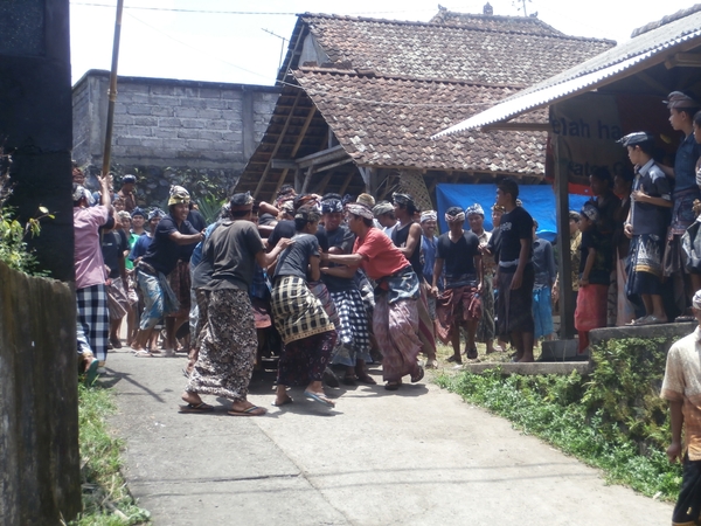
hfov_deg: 28.6
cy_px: 263
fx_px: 1377
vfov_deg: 21.6
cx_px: 350
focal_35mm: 68
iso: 100
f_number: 4.7
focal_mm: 12.1
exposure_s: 1/250
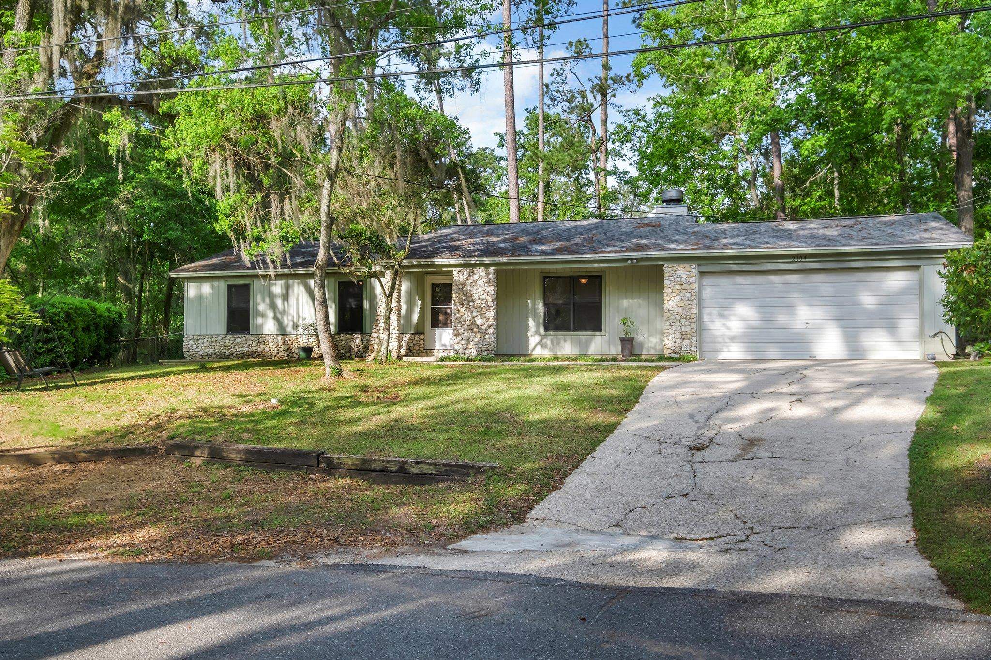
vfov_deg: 45.0
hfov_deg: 63.7
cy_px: 330
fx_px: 798
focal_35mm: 29
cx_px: 496
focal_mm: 19.1
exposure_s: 1/550
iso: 320
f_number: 8
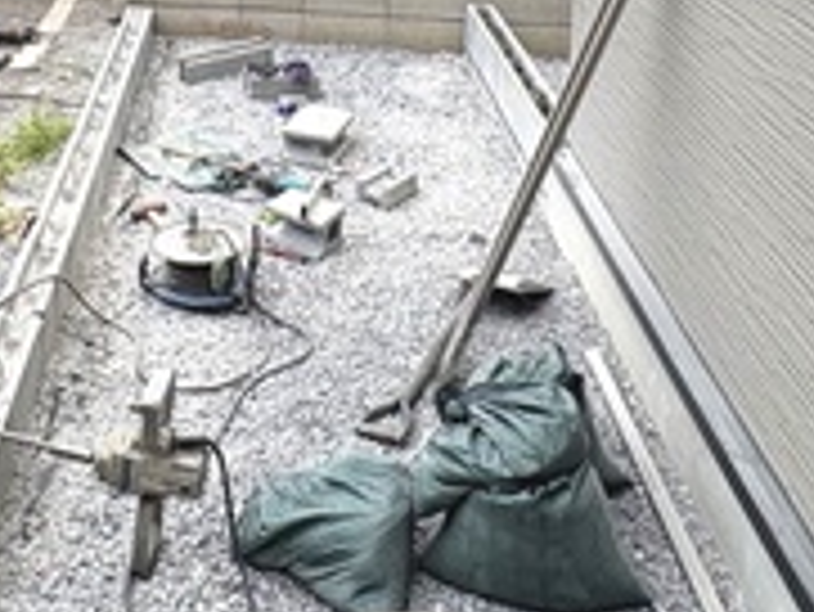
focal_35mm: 54
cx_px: 238
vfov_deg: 23.1
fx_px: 1271
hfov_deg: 35.0
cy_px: -241
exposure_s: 1/1370
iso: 50
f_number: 2.2
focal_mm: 2.22
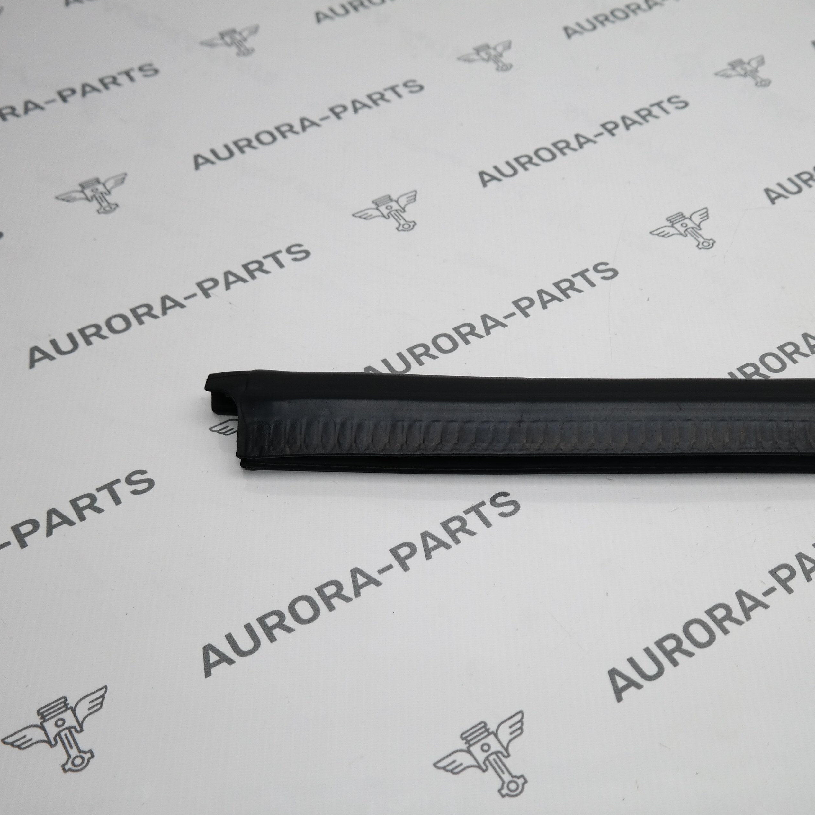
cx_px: 550
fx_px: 1145
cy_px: 409
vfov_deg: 39.2
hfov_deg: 38.7
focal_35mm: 43
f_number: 4
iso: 100
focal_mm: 22
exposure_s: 1/80
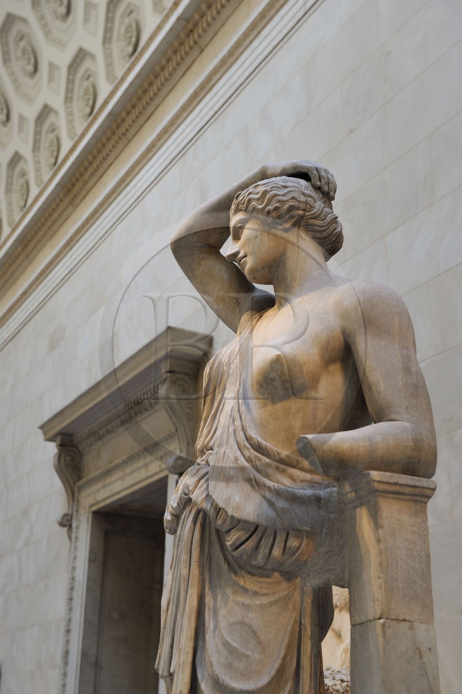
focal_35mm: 52
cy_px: 347
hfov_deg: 25.9
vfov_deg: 38.2
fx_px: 1003
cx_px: 231
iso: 200
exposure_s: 1/50
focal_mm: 52
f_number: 5
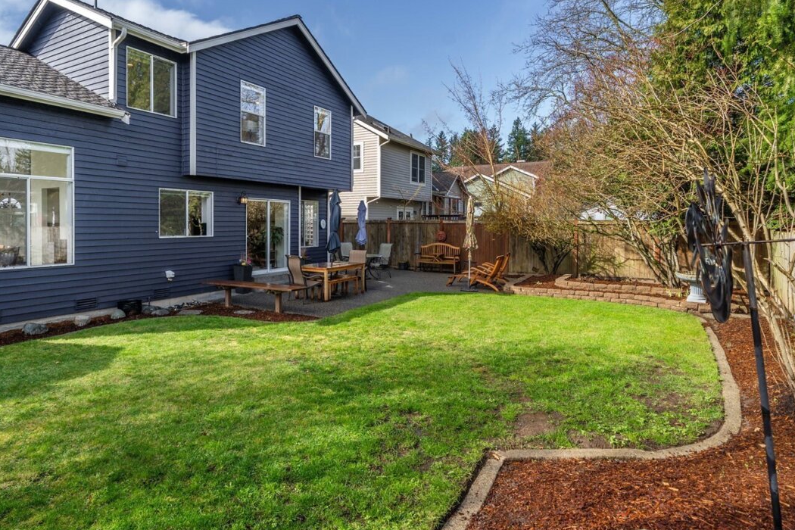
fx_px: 442
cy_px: 231
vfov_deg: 61.7
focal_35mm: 20
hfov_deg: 83.3
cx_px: 334
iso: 100
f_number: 6.7
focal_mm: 15
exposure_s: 1/125
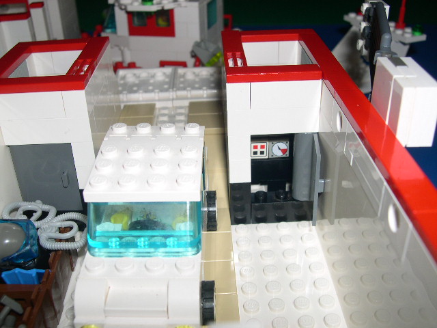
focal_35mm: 38
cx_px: 218
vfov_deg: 37.7
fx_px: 480
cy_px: 164
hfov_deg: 49.0
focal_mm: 8
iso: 100
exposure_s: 1/30
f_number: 7.6
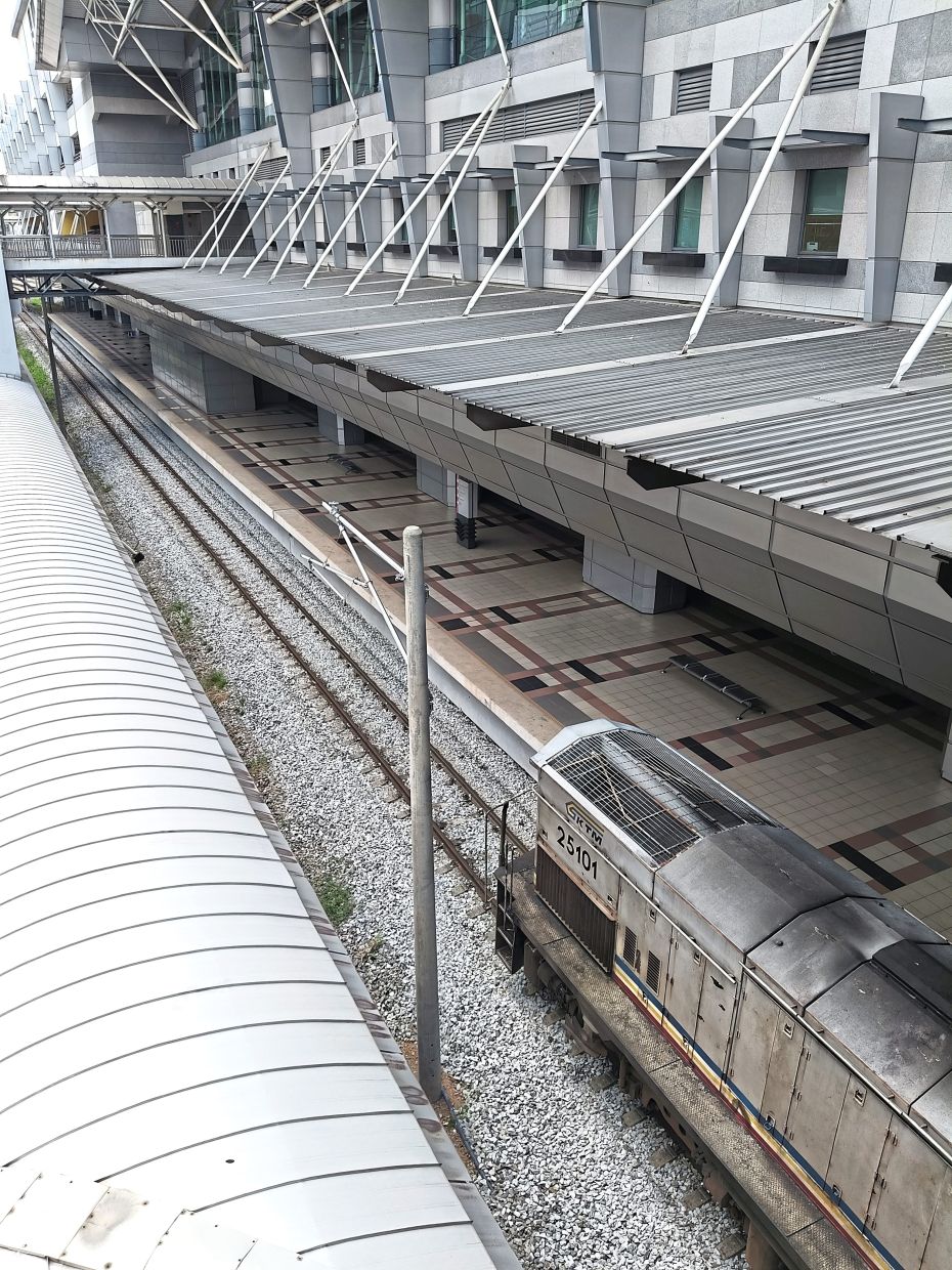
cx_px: 476
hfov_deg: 53.1
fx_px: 953
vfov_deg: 67.3
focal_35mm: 26
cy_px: 635
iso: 80
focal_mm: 4.84
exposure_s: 1/418
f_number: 1.8
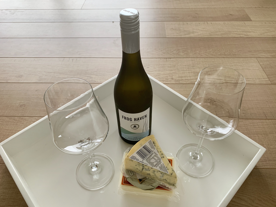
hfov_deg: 67.3
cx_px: 138
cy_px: 104
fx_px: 207
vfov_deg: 53.1
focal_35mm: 26
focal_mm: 4.25
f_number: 1.8
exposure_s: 1/79
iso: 100
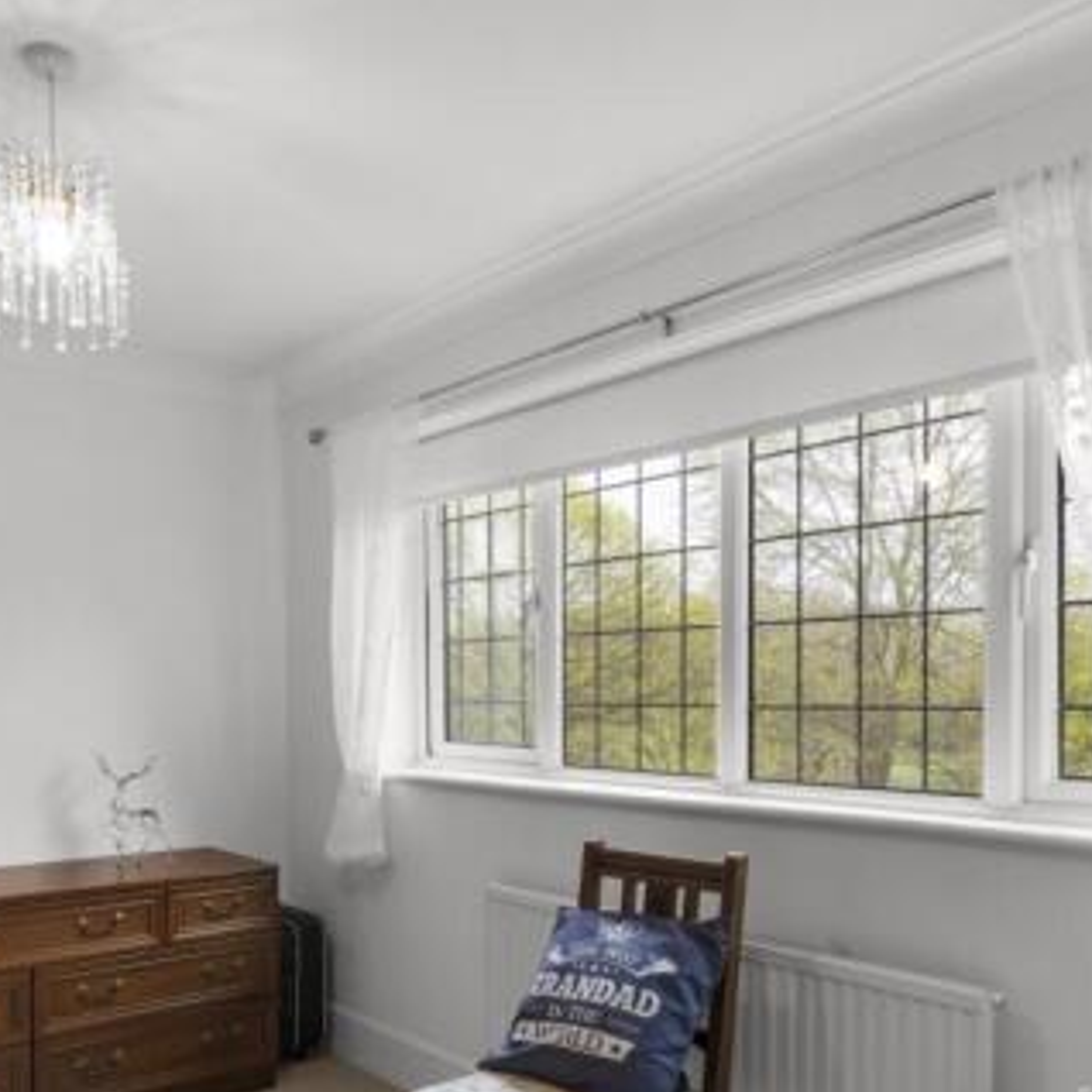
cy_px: 723
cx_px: 362
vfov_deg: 54.8
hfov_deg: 54.7
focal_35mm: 29
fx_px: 1031
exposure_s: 1/3
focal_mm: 16.5
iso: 320
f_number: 8
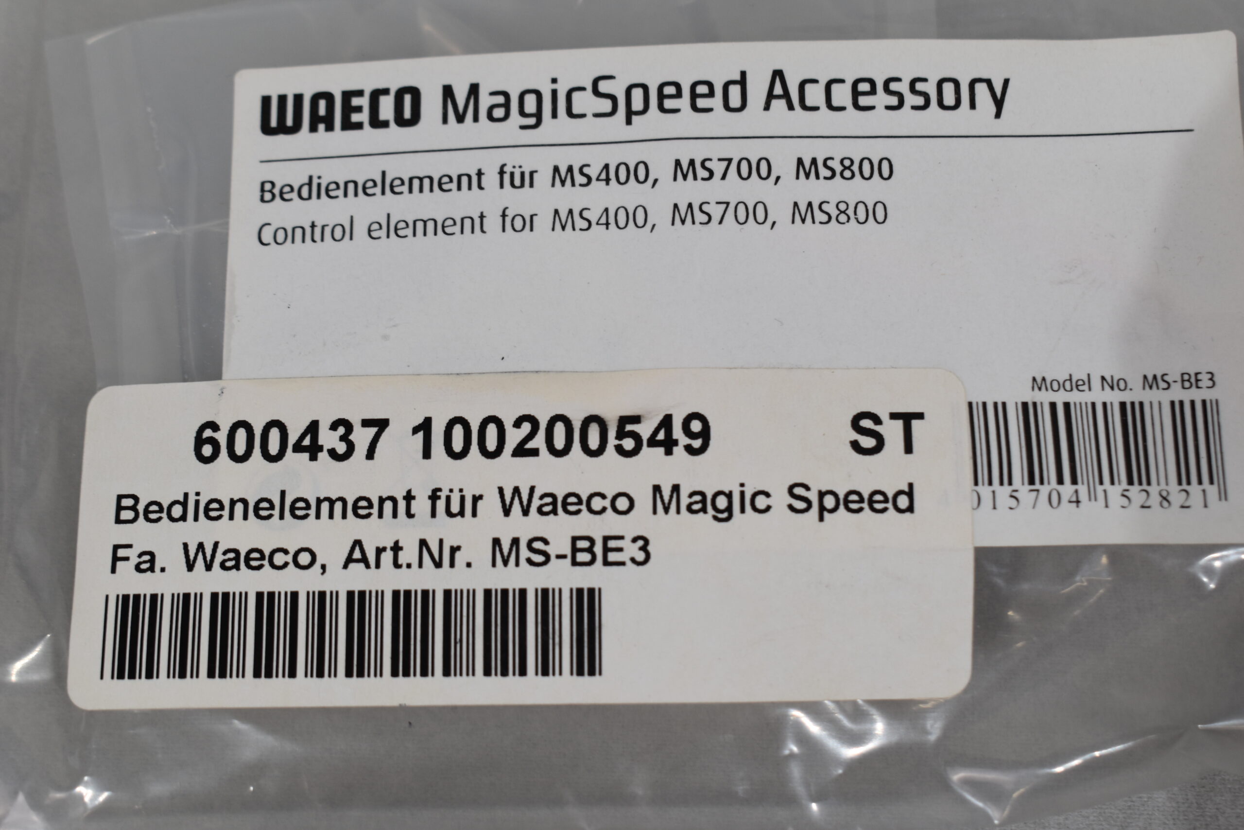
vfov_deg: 20.2
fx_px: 2332
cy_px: 415
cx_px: 622
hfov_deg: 29.9
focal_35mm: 68
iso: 250
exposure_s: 1/60
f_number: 8
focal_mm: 45
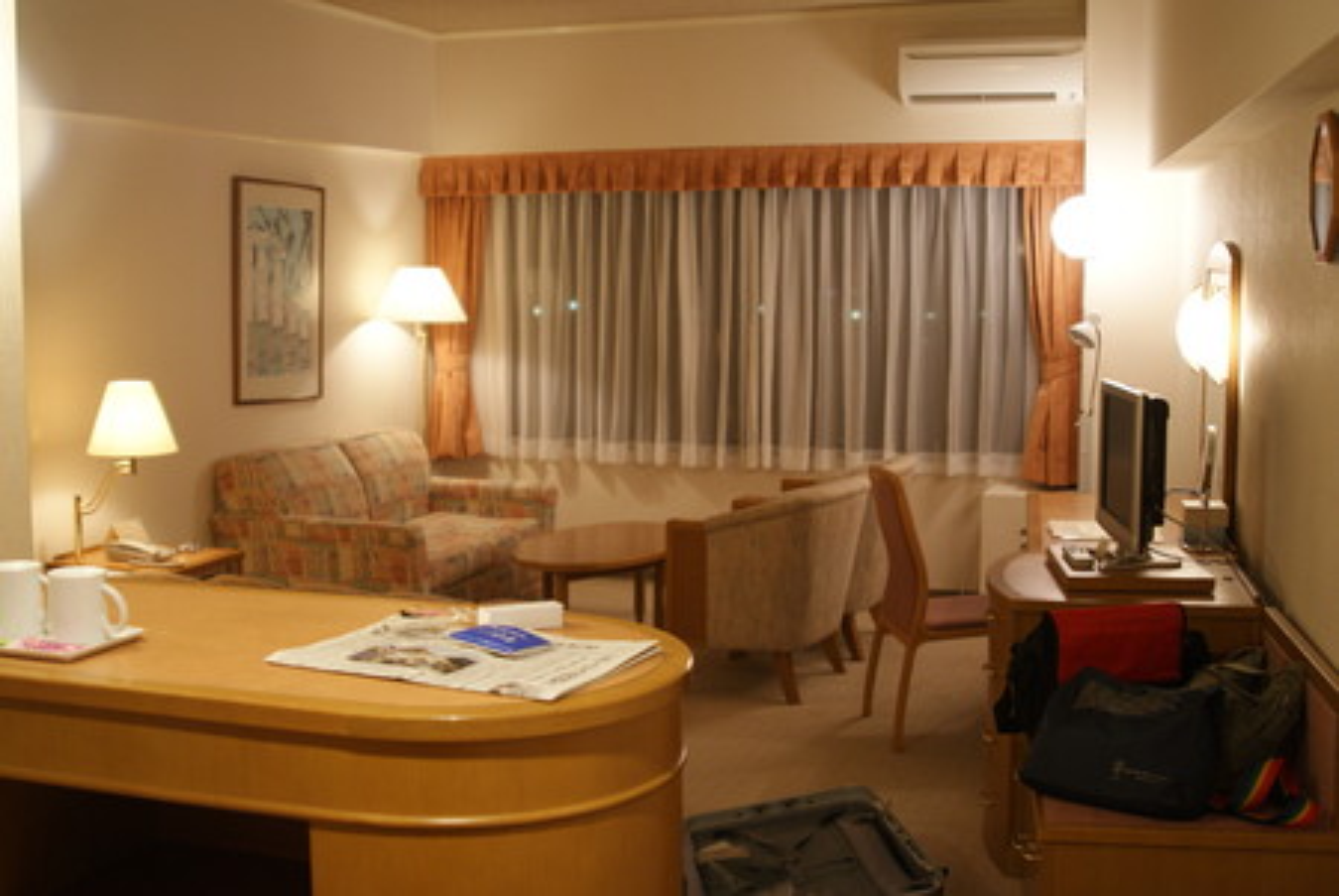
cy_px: 448
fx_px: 1564
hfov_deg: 46.4
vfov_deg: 32.0
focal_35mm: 42
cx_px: 670
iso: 400
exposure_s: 1/20
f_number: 3.5
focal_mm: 28
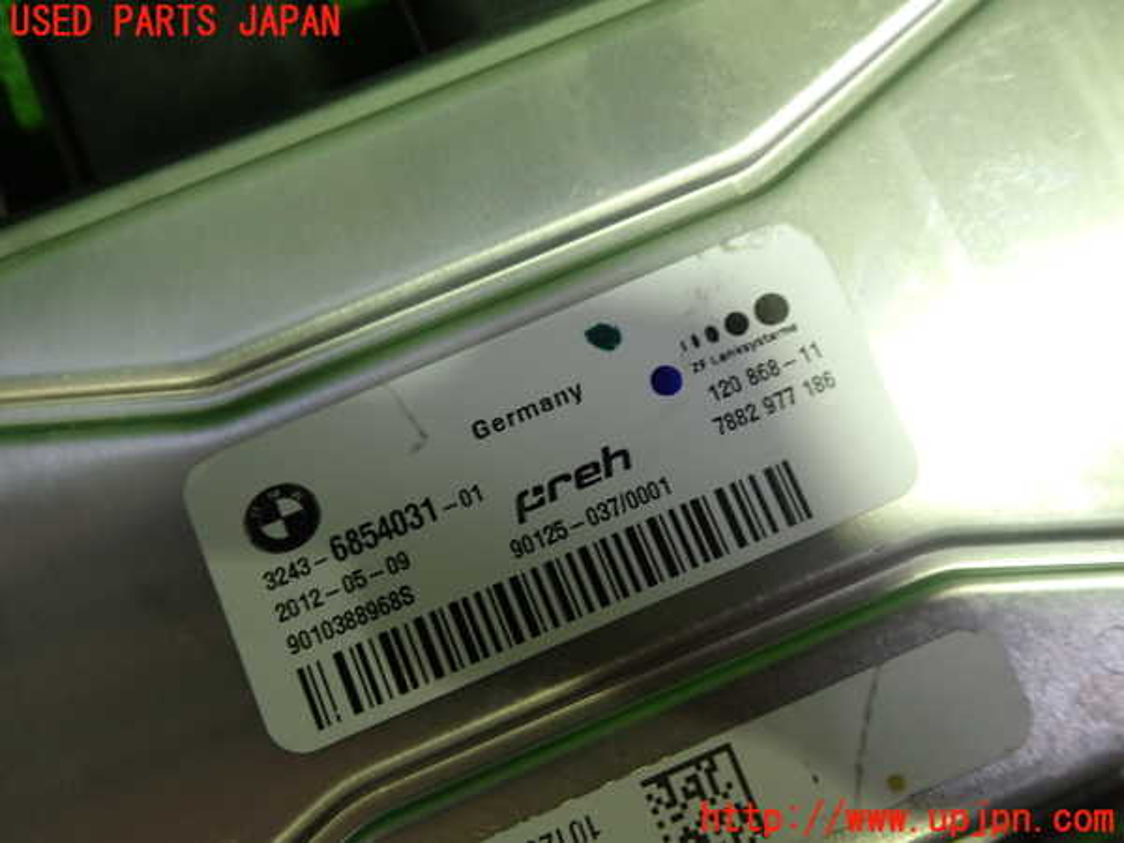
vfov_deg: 46.8
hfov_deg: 60.0
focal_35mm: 30
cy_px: 422
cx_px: 562
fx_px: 974
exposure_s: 1/50
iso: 200
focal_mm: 5.4
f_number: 2.3
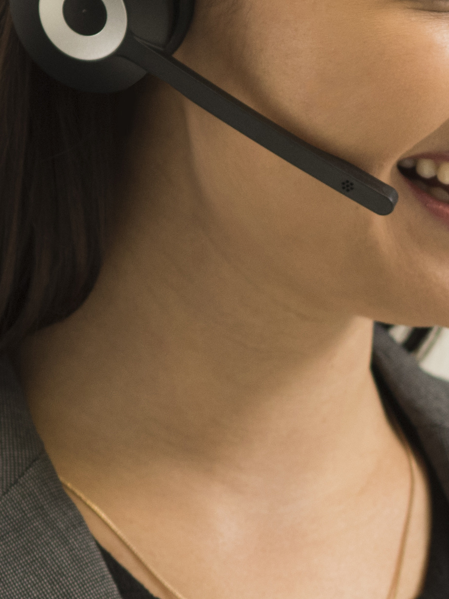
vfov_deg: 4.0
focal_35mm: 492
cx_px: 845
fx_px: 8510
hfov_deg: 3.0
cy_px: 404
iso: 320
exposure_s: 1/200
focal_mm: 85
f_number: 4
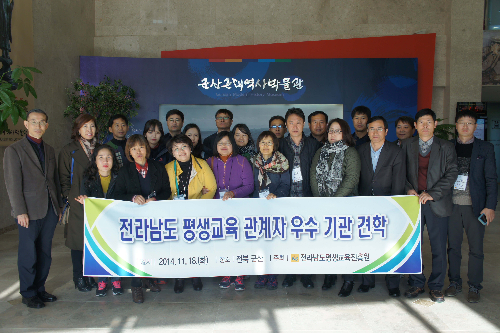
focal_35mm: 33
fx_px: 458
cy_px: 166
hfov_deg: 57.3
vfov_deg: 39.9
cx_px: 250
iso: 200
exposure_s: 1/250
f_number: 4.5
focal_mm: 22
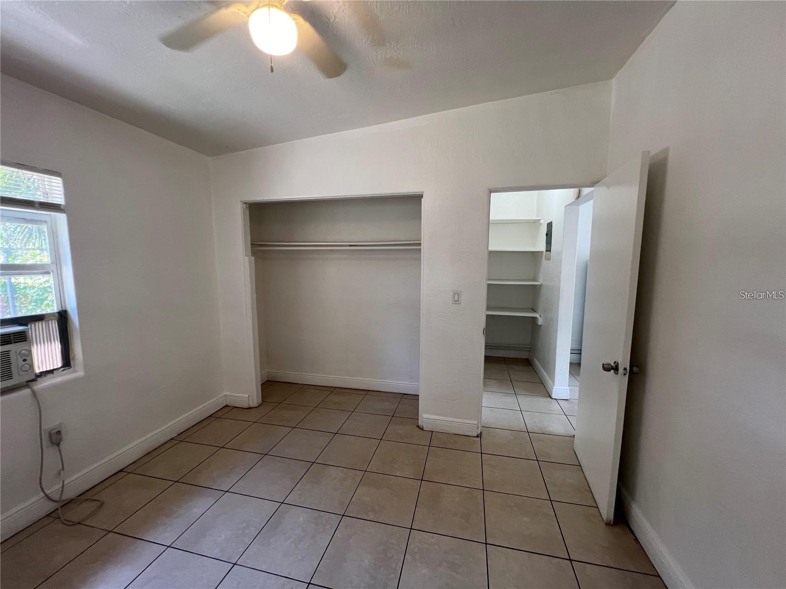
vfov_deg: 89.9
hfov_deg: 106.2
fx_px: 295
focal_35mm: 13
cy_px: 294
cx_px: 393
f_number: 1.8
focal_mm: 1.57
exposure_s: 1/120
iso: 125
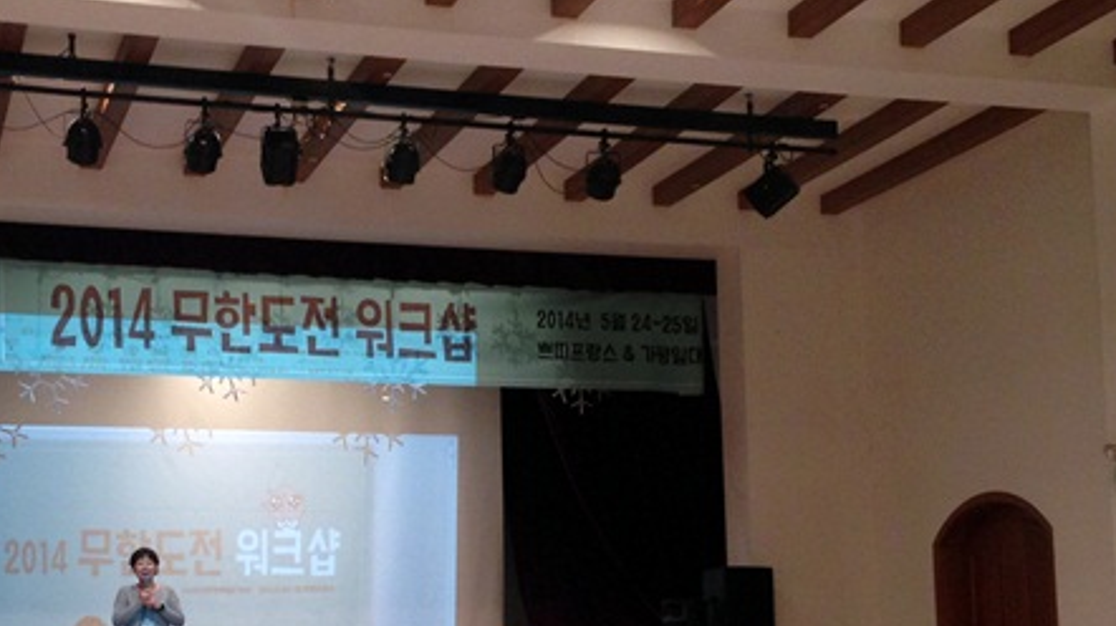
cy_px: 592
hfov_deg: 36.6
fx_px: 1686
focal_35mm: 57
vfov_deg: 20.5
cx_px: 492
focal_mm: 4.12
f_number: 2.4
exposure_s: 1/20
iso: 160
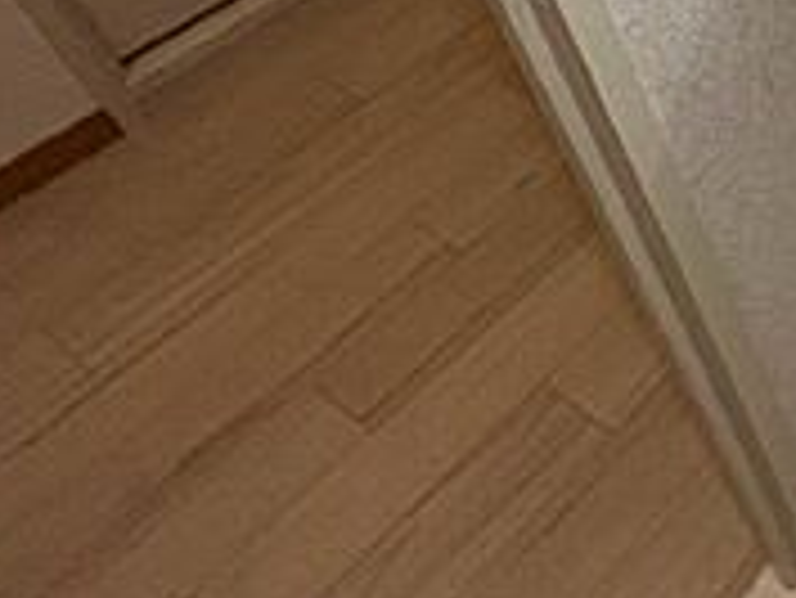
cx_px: 1385
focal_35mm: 47
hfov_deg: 23.4
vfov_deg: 22.6
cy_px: -387
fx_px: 1082
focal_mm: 1.57
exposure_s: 1/120
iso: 200
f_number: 1.8
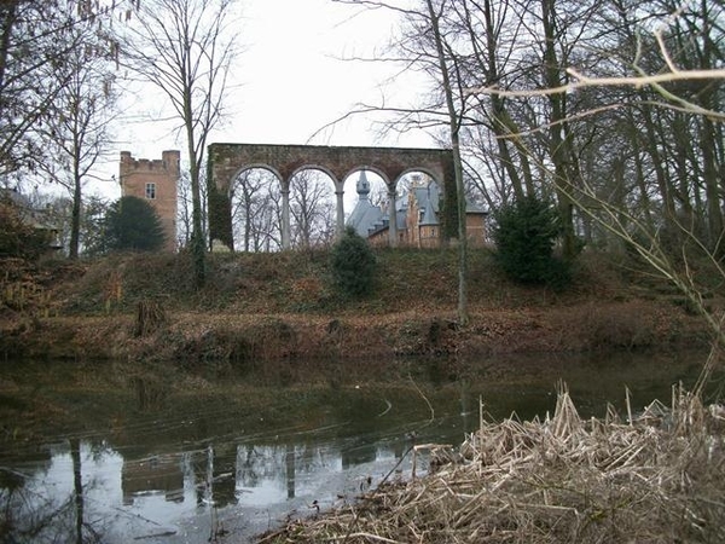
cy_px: 272
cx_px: 362
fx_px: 670
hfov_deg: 56.8
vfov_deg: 44.2
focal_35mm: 32
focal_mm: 5.7
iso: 80
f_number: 2.9
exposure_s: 1/160
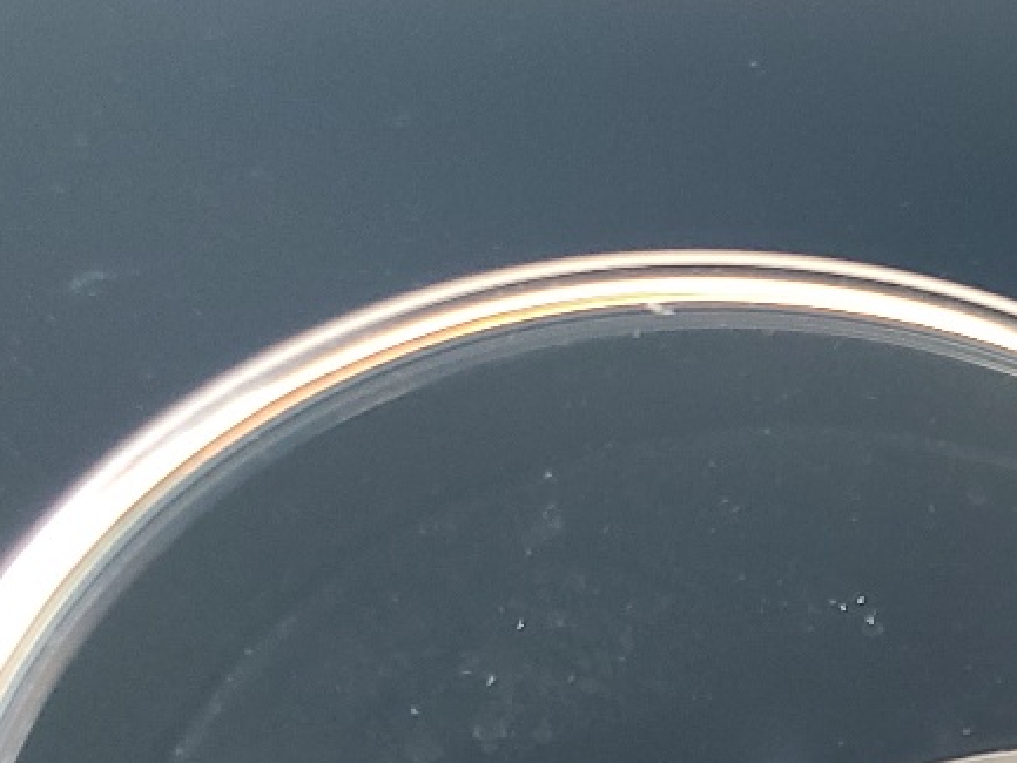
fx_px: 2821
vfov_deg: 14.3
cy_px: 1181
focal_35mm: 96
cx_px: 1764
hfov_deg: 17.2
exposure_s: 1/60.2
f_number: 1.5
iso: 59
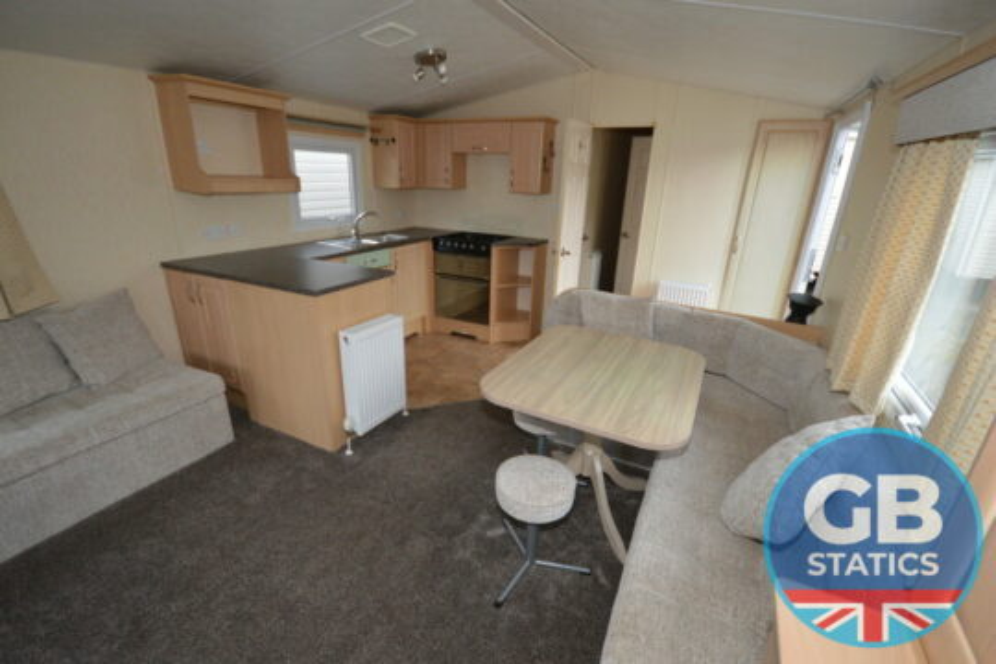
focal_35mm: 15
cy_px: 332
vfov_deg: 77.3
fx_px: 415
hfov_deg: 100.4
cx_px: 498
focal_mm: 10
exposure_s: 1/60
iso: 1800
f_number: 4
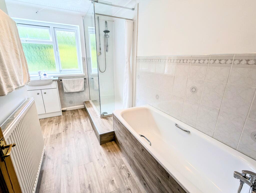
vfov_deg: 78.2
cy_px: 96
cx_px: 128
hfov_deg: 94.4
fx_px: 118
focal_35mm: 16
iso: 51
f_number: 2.2
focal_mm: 2.35
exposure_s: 1/100
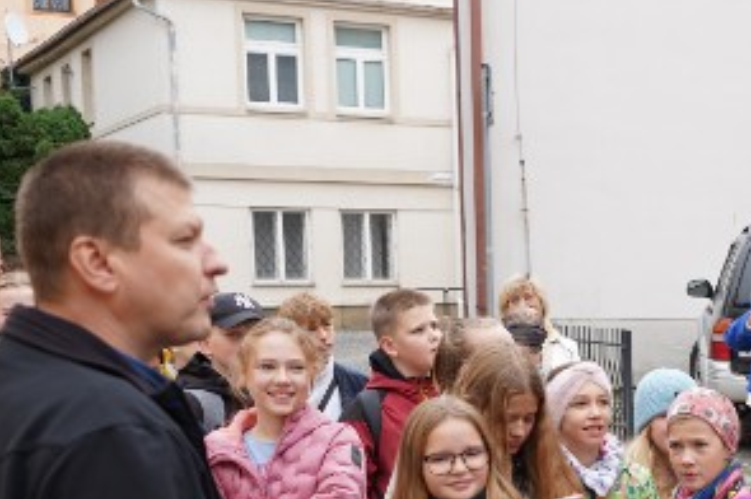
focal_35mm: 76
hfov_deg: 25.0
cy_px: 523
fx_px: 1584
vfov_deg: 17.4
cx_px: 804
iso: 125
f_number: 3.5
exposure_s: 1/125
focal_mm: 28
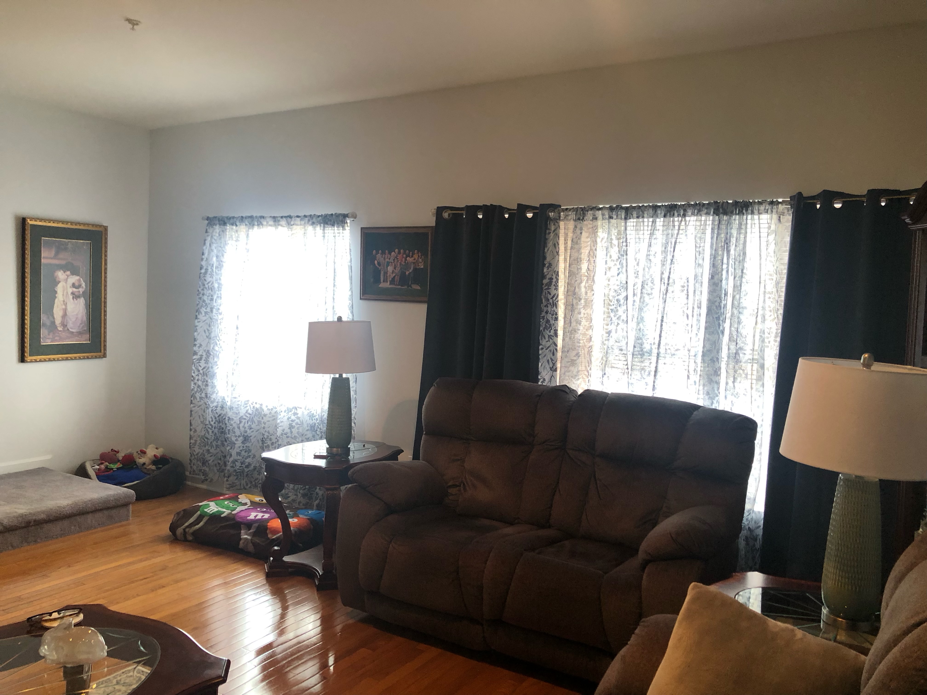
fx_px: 750
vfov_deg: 49.7
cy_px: 348
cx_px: 464
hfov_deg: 63.4
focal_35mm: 28
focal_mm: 3.99
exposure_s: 1/30
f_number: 1.8
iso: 32
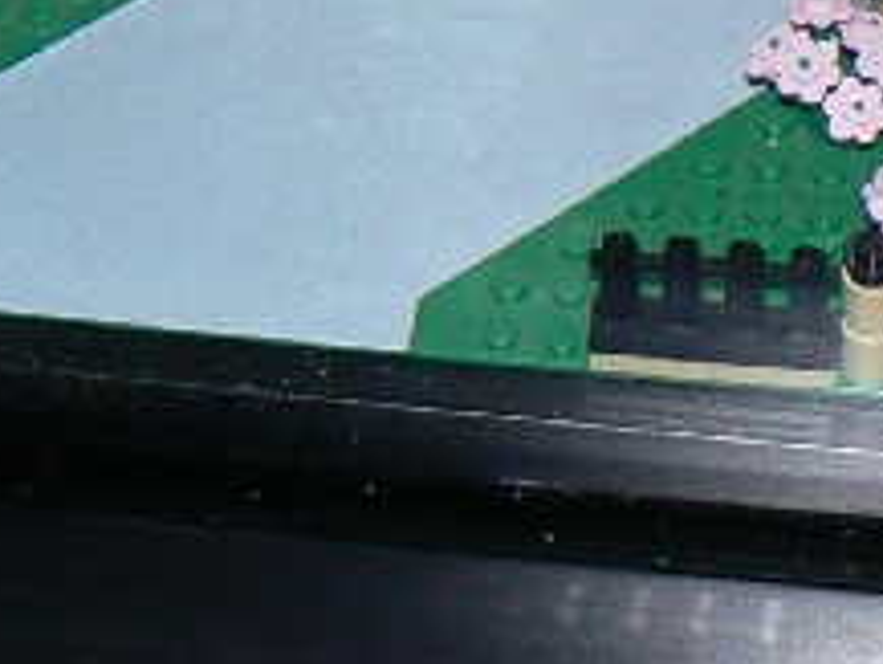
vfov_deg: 8.1
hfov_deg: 11.6
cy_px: -860
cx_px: 651
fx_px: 4339
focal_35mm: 170
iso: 100
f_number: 2.8
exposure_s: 1/30
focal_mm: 6
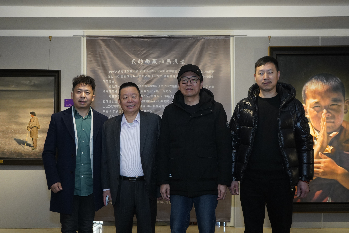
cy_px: 116
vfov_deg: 35.9
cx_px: 174
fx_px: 359
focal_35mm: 37
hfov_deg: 51.9
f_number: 5.6
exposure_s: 1/100
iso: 2500
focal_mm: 37
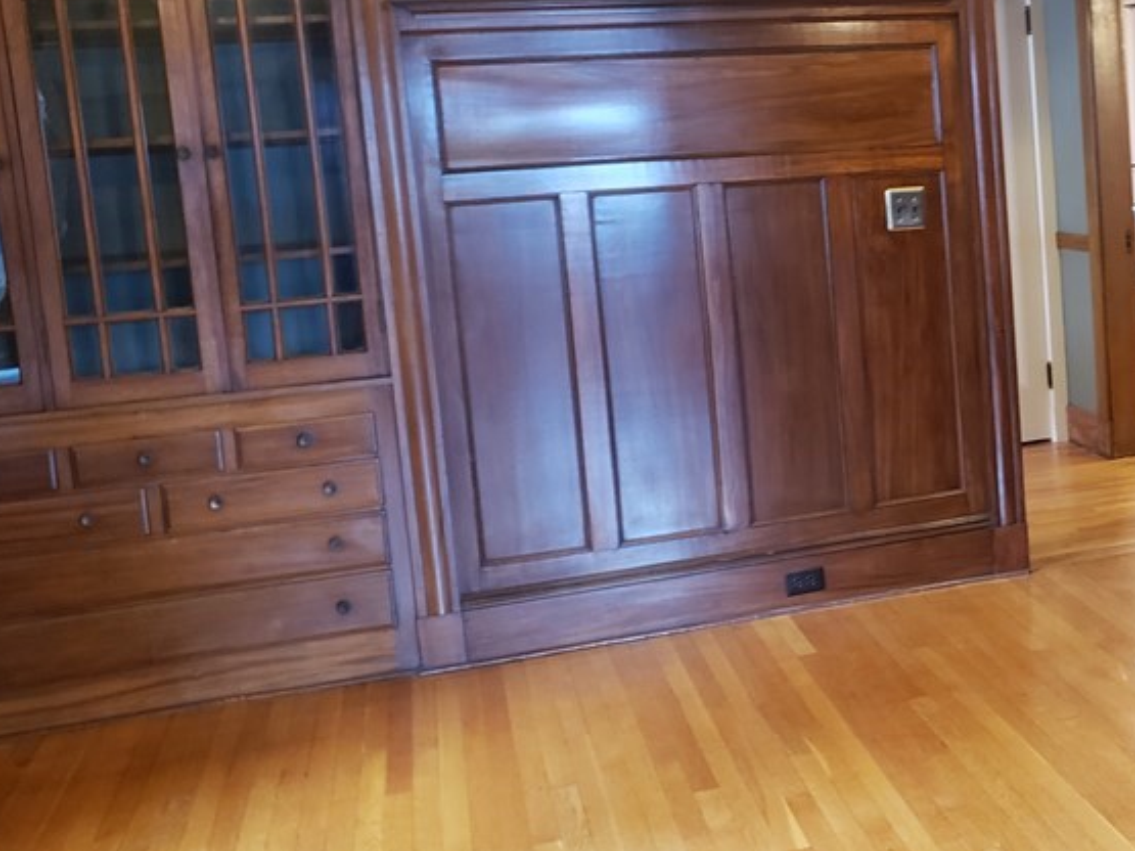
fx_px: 1573
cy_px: 293
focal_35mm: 48
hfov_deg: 37.2
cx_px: 1016
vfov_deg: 30.1
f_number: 1.5
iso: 250
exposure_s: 1/20
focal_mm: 4.3
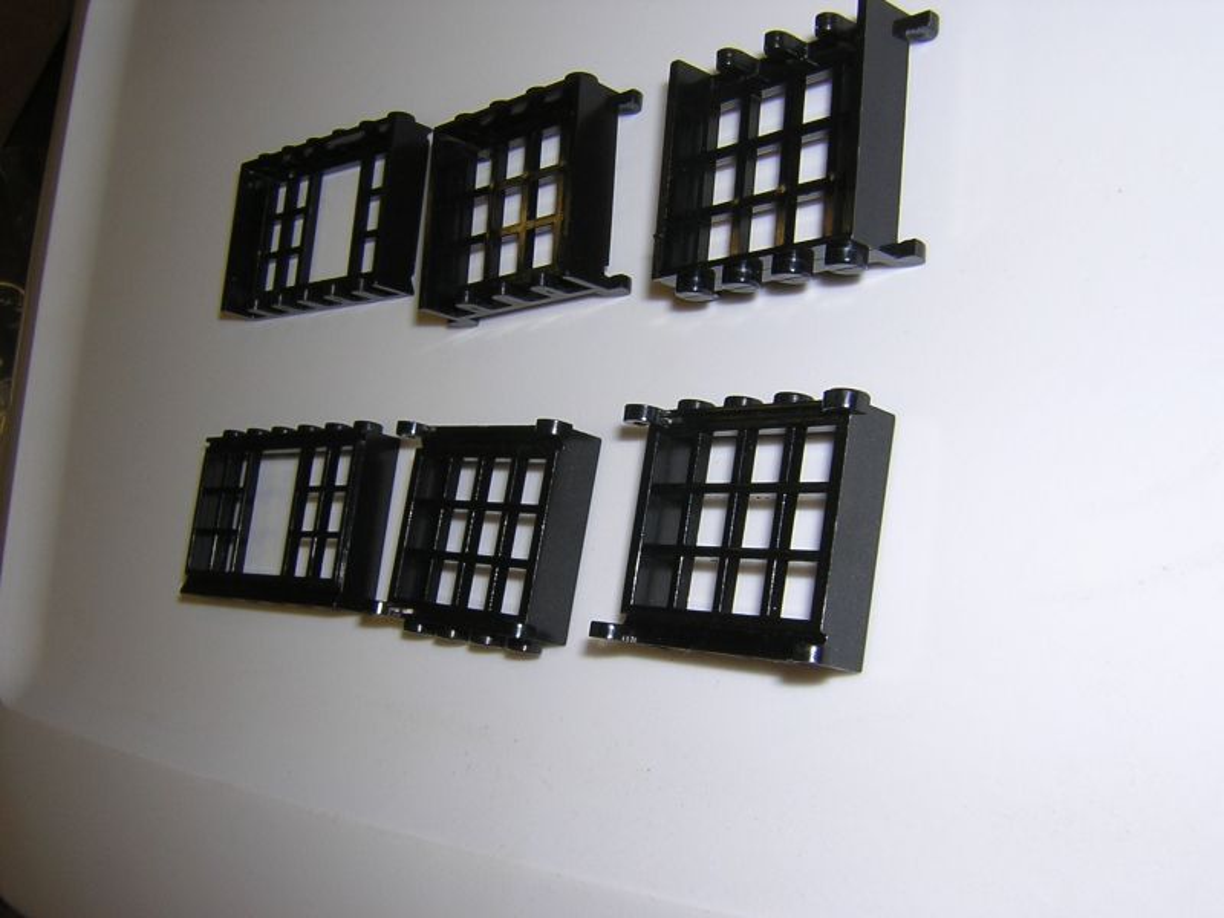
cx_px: 612
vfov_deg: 39.7
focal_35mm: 36
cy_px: 459
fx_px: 1273
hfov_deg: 51.4
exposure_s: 1/60.1
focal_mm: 4.7
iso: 100
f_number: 5.2
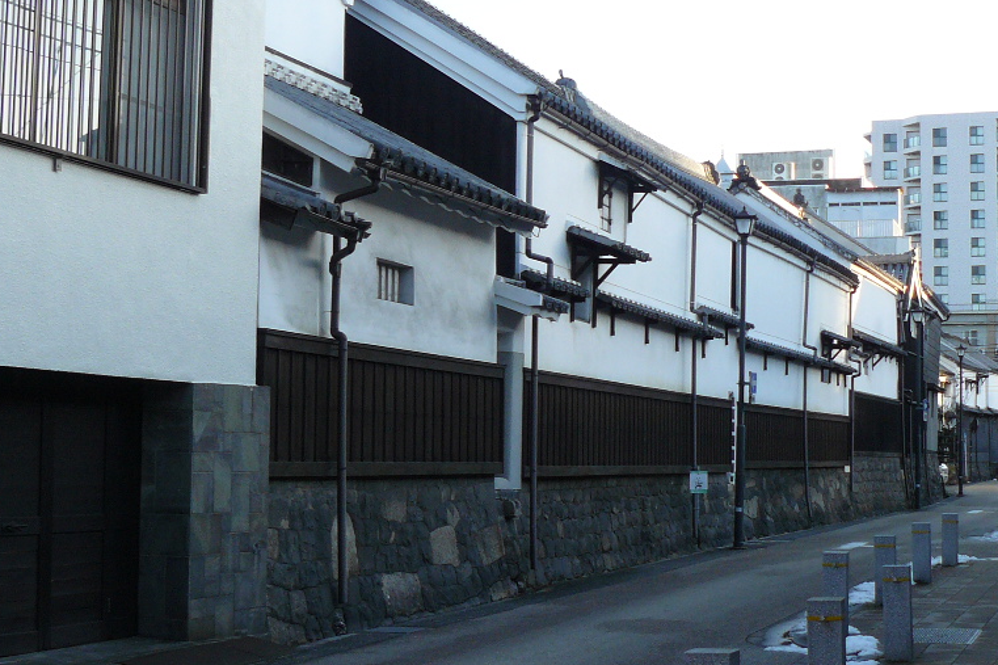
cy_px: 331
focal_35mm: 63
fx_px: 1746
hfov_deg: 31.9
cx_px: 526
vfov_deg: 21.6
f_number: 3.6
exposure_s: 1/125
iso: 100
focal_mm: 6
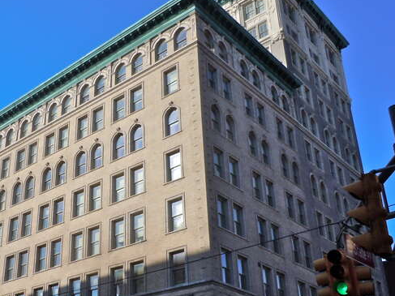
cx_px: 103
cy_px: 186
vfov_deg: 31.4
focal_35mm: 46
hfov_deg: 40.2
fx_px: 525
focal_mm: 5
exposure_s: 1/250
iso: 100
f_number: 7.4
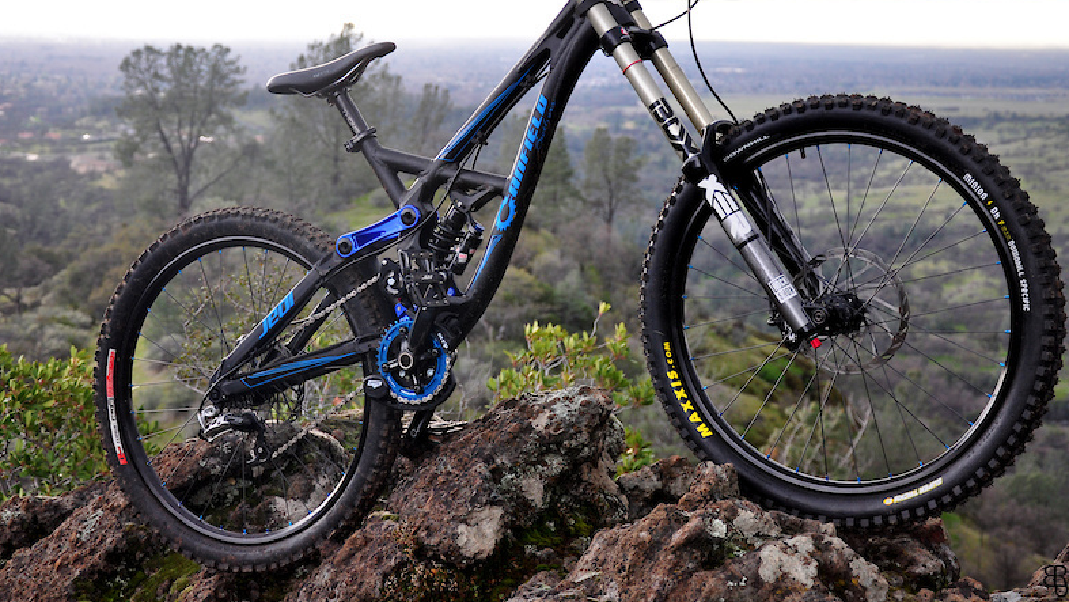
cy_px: 244
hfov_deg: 31.4
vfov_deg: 18.0
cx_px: 535
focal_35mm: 67
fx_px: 1899
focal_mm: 42
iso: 400
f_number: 4.8
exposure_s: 1/200
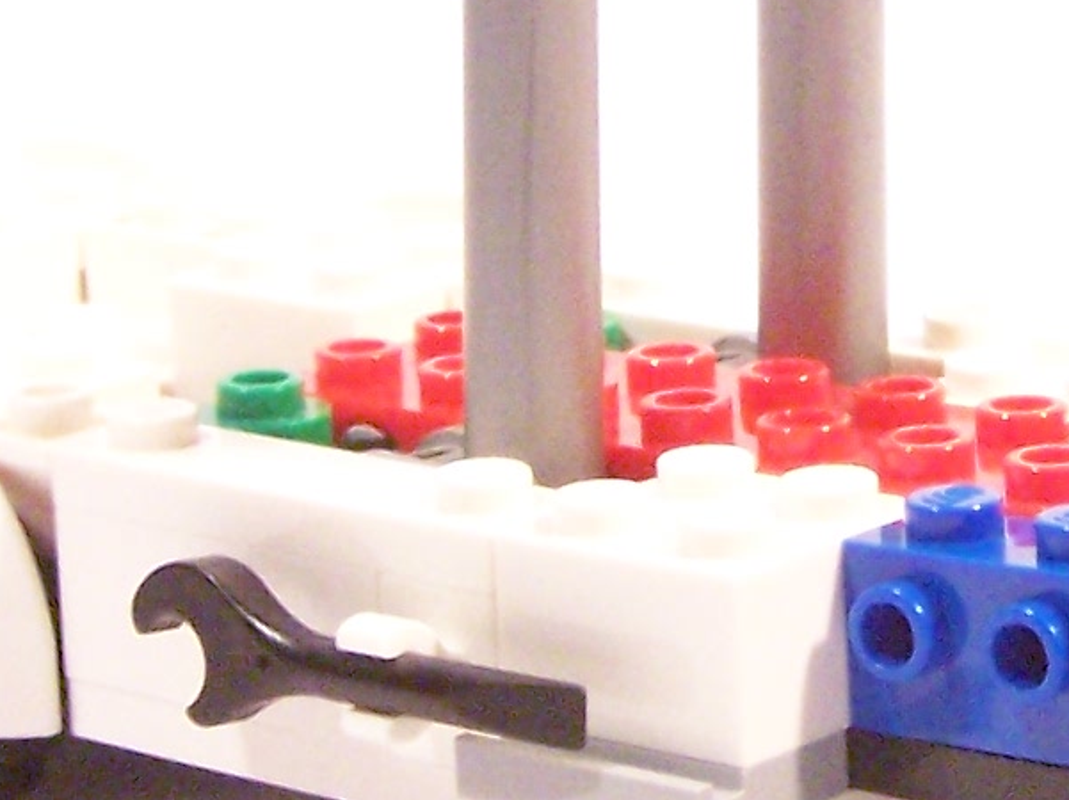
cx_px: 1003
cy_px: 187
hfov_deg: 12.0
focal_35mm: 163
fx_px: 5031
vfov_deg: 9.1
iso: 400
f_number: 3.6
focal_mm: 6.3
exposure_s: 1/30
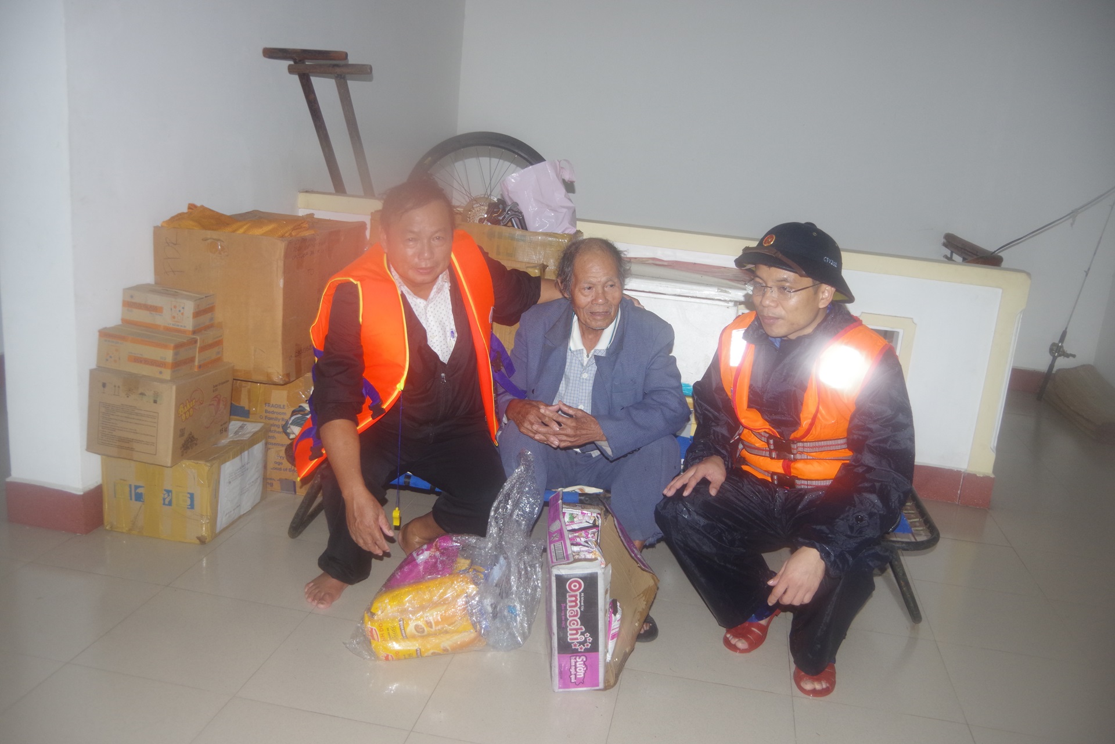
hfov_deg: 60.3
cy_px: 372
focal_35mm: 31
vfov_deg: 42.3
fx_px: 960
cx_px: 558
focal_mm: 21
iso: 800
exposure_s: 1/50
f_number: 4
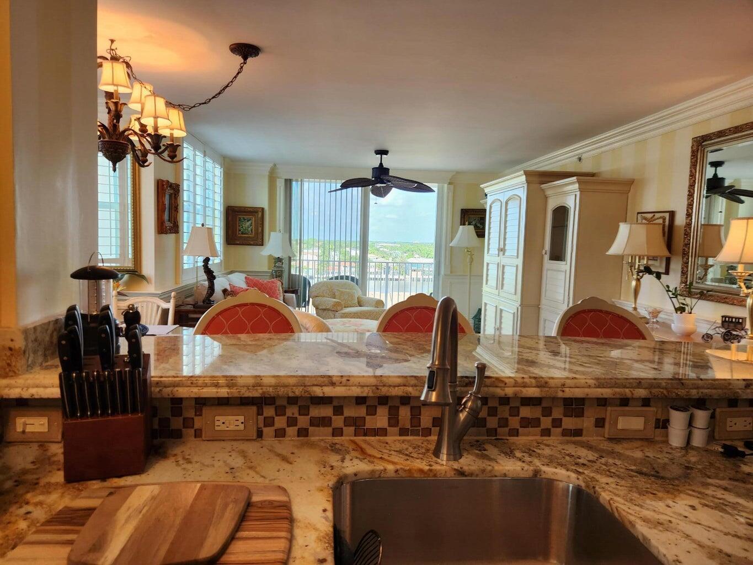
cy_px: 282
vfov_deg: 58.9
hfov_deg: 73.9
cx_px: 376
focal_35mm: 23
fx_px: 500
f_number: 1.8
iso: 125
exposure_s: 1/180
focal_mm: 5.4
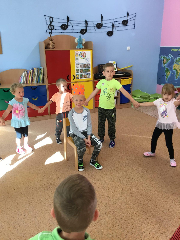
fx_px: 215
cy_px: 120
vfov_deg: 58.4
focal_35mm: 31
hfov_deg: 45.4
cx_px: 90
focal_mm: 3.3
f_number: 2.4
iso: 40
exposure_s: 1/33
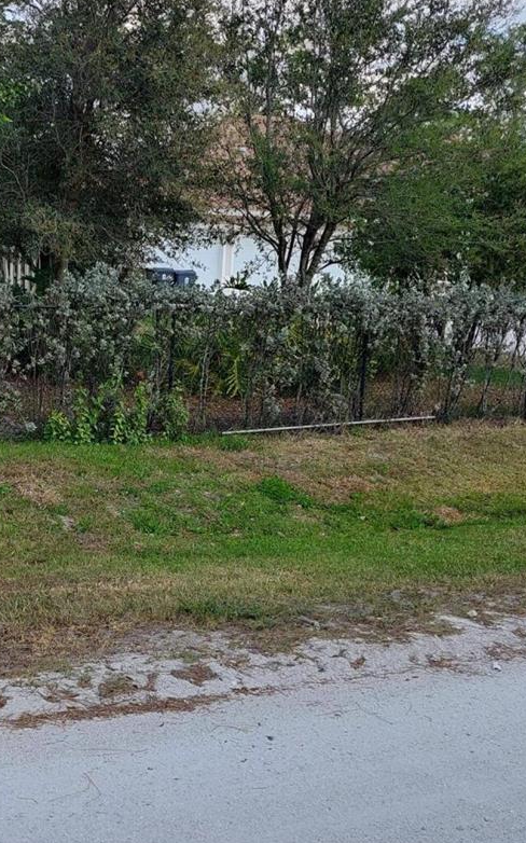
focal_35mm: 50
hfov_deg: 25.3
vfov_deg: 40.3
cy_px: 424
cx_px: 89
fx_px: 1148
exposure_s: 1/762
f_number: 1.8
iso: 40
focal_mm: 5.23
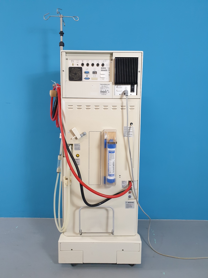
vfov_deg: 67.3
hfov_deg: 53.1
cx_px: 104
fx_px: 208
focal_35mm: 26
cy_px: 139
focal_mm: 4.3
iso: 320
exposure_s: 1/50
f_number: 2.4
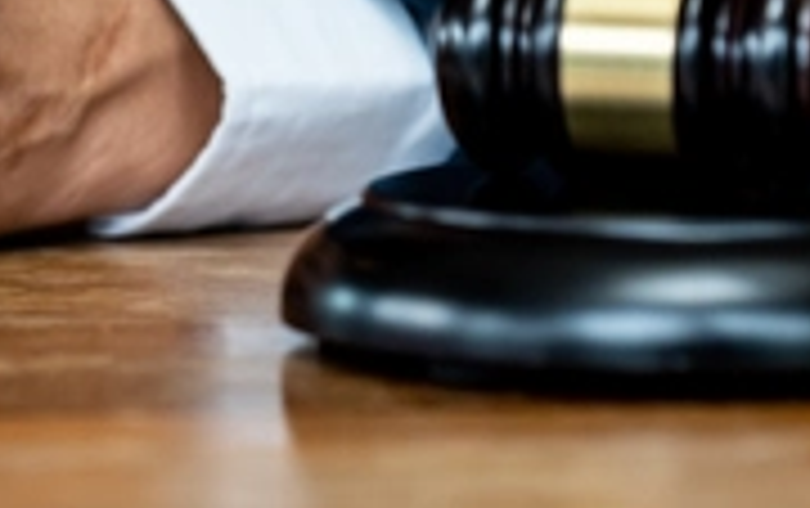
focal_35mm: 288
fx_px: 6366
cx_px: -184
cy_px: -279
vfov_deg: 4.5
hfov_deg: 7.2
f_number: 2.8
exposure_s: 1/200
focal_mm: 85
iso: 800
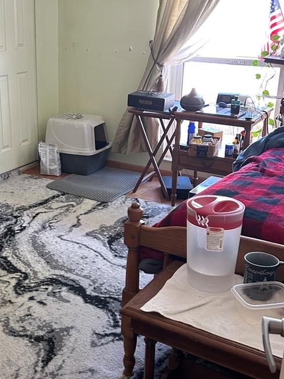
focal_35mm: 48
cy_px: 177
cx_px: 71
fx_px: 525
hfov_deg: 29.8
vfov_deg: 39.6
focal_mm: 5.7
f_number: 1.5
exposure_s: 1/60
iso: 160
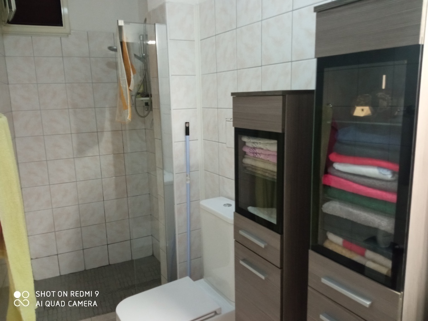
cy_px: 160
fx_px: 334
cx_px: 214
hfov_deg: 65.3
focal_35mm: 27
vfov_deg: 51.4
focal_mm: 3.79
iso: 1120
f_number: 2.2
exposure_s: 1/20
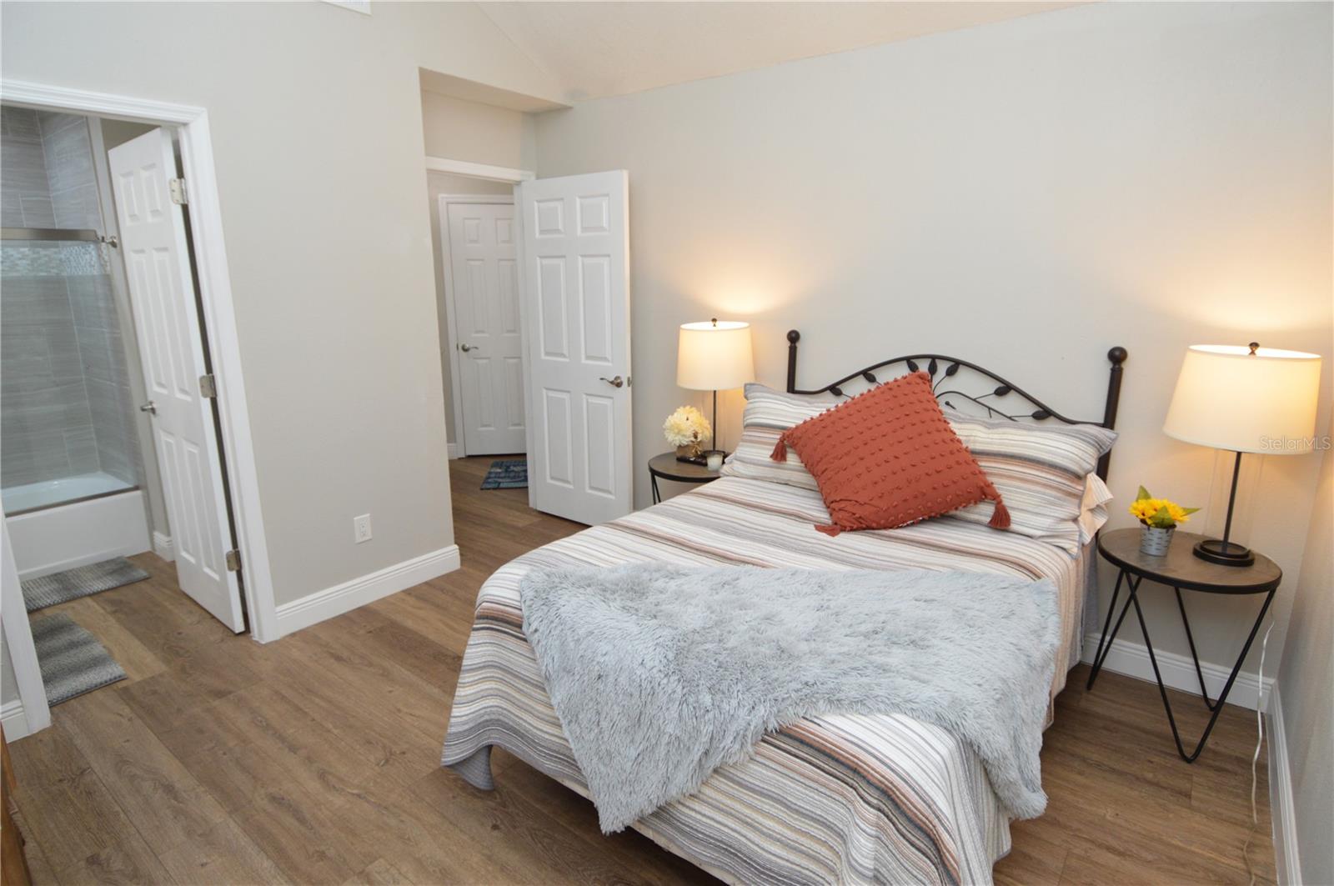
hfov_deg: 90.1
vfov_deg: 67.3
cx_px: 667
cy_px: 443
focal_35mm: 18
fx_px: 666
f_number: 4
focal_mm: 12
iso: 450
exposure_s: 1/60
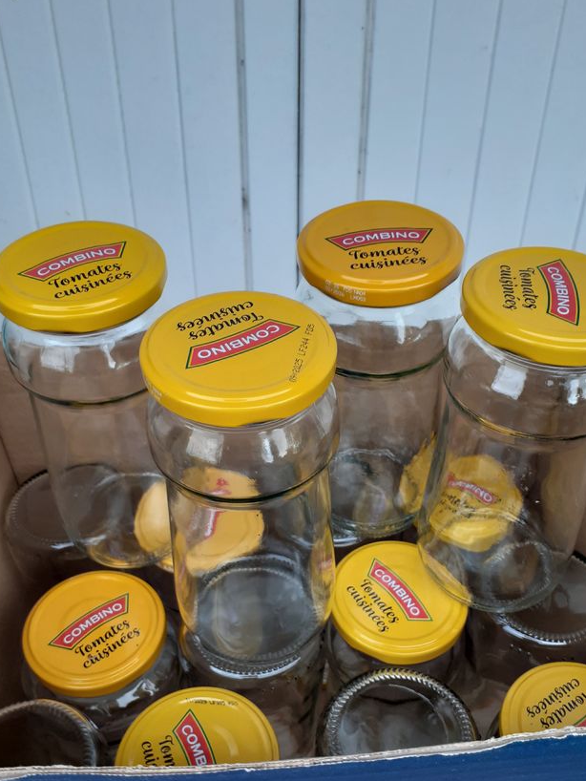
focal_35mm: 33
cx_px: 300
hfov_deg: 43.0
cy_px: 442
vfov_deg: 55.2
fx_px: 744
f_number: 1.9
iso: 40
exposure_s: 1/100
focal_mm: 3.6
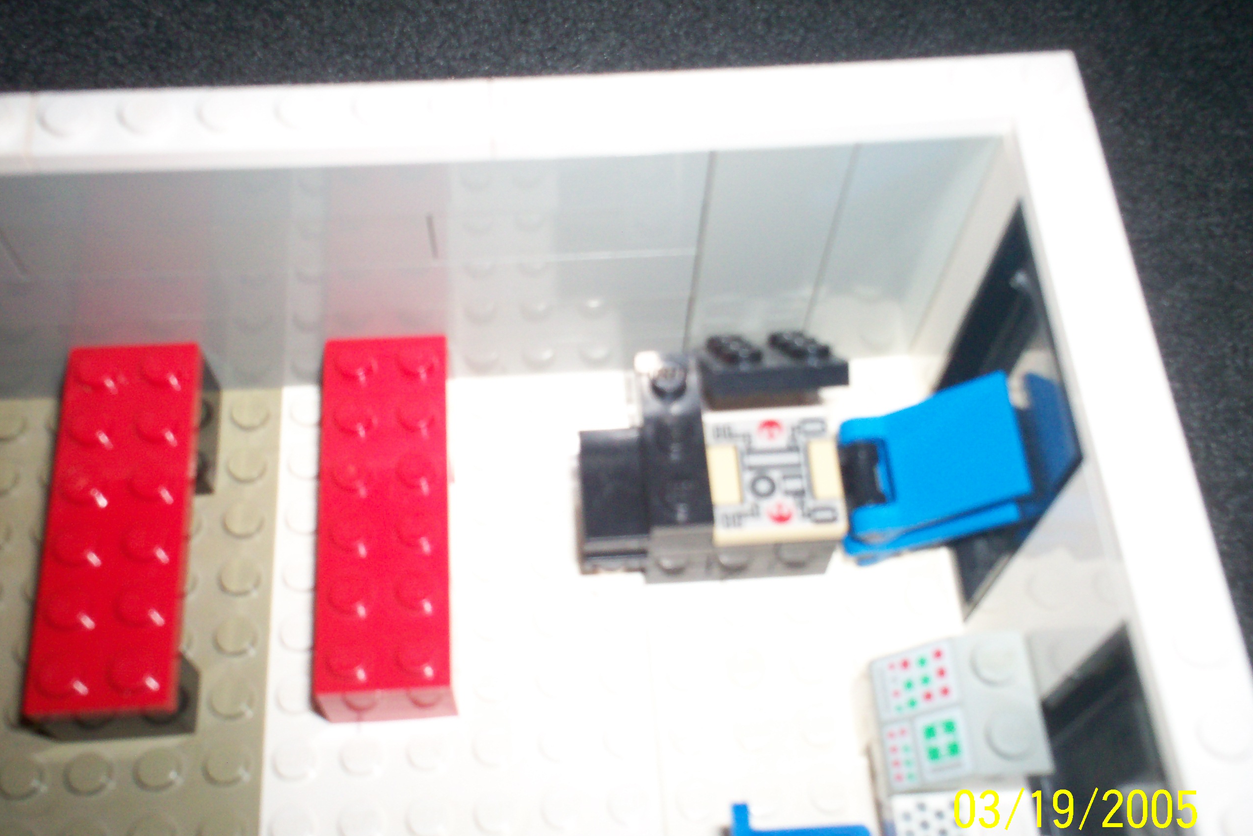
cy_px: 458
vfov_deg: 35.0
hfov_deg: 50.7
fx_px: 1323
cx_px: 626
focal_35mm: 38
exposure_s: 1/60
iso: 140
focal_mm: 6
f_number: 4.5
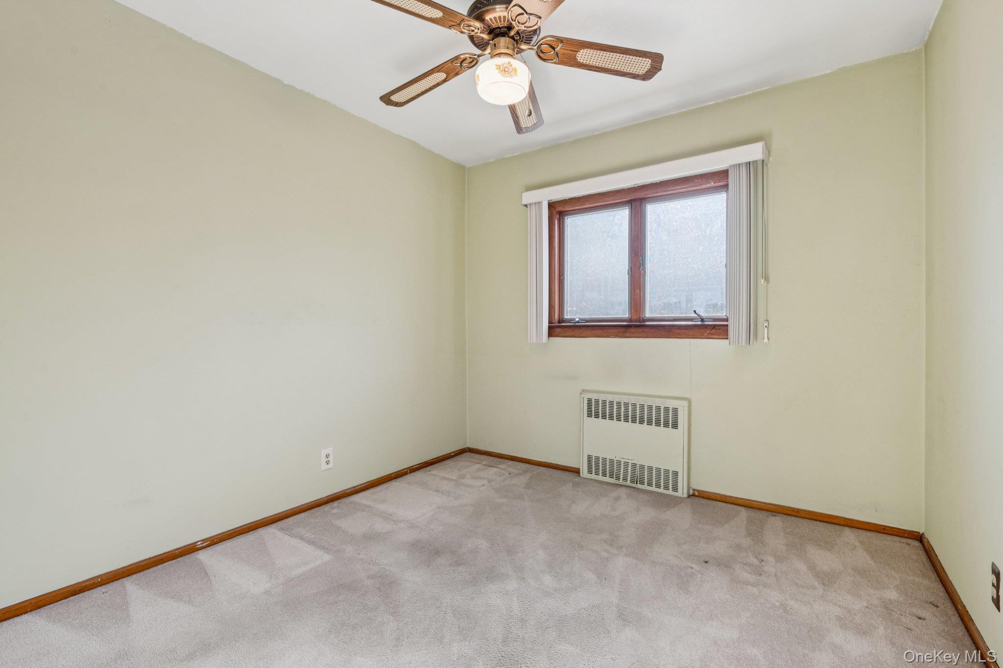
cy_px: 334
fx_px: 446
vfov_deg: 73.7
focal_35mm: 16
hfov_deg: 96.7
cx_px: 502
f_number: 8
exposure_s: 1/50
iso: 250
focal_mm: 16
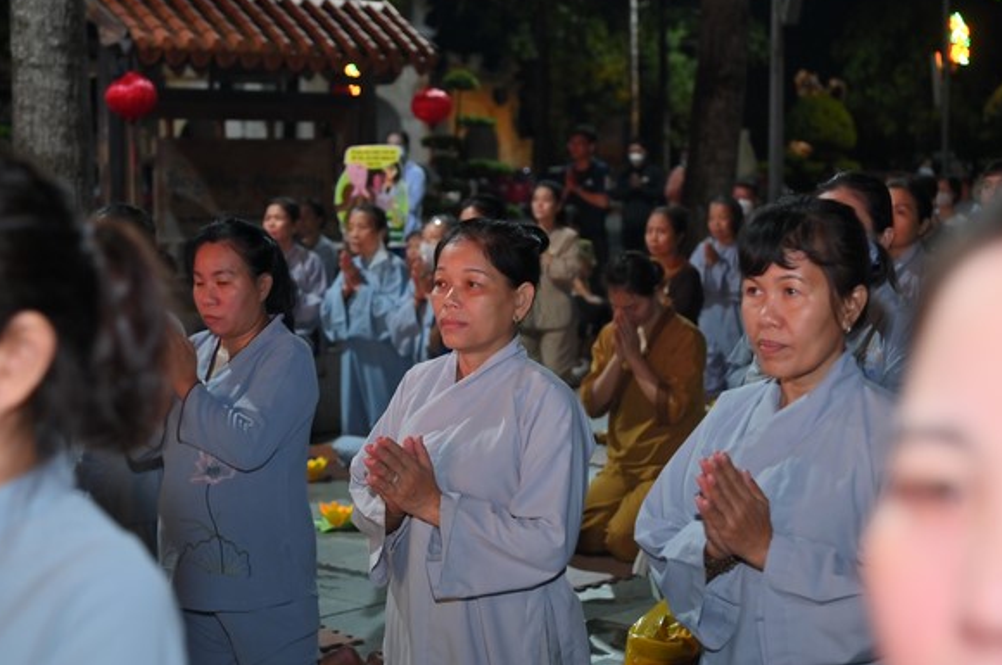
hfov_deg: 31.0
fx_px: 1807
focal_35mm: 65
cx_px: 451
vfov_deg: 20.9
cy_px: 347
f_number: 4
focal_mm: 58
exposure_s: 1/125
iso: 1000
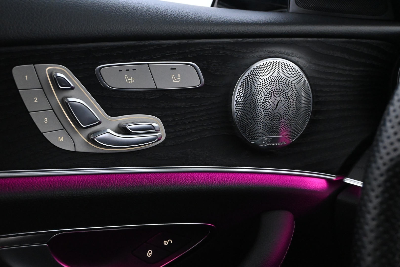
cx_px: 200
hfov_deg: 55.1
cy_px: 134
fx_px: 383
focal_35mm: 34
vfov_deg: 38.4
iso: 6400
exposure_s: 1/40
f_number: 5.6
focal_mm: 23
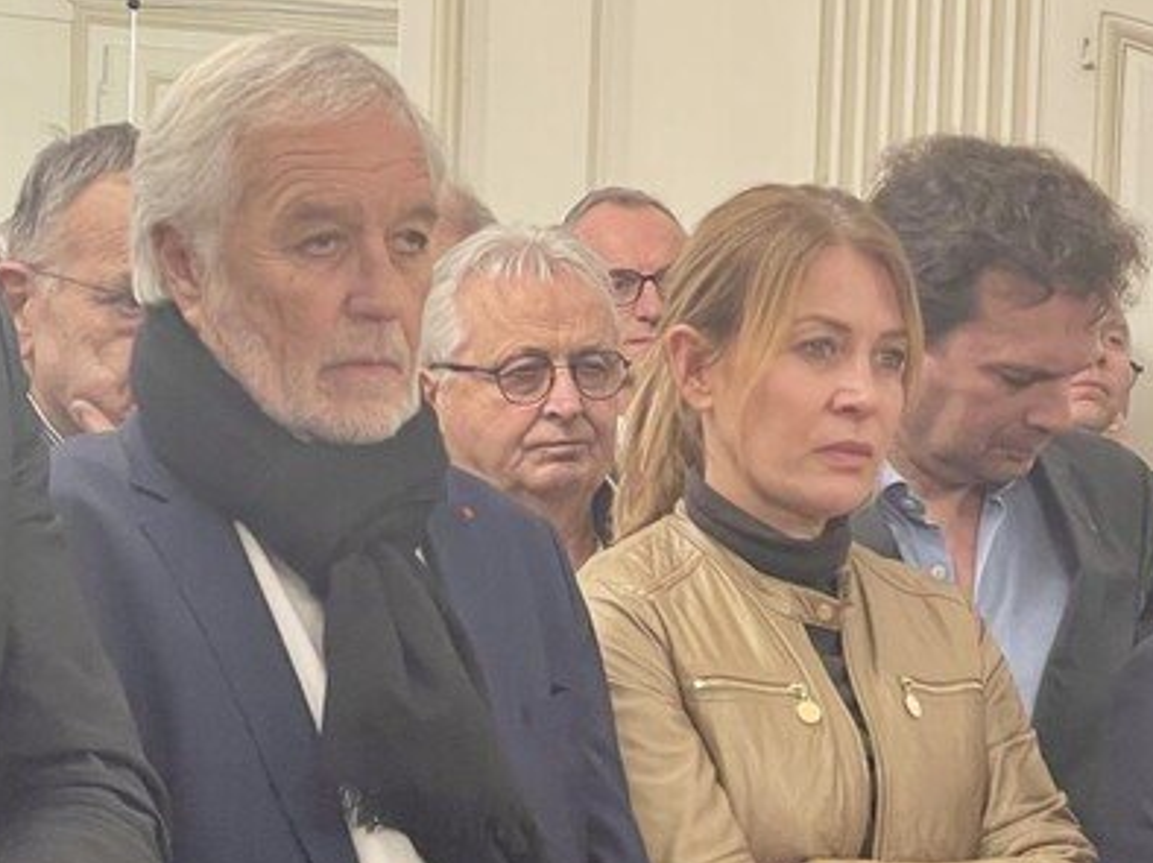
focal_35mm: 139
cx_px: 799
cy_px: 654
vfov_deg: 10.6
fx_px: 4627
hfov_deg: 14.2
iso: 160
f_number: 2
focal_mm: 6
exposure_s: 1/50
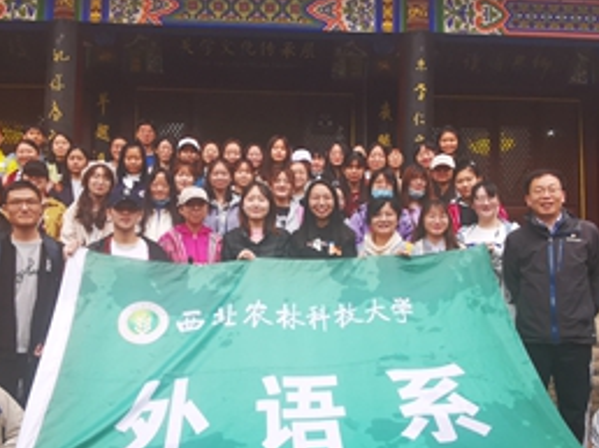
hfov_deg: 55.4
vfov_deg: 42.8
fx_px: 571
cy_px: 254
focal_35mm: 33
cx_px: 295
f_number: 2.2
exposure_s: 1/100
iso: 100
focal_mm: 2.26
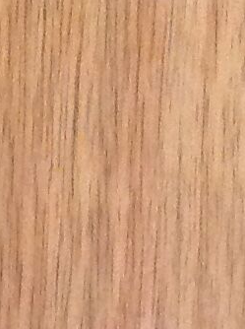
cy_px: -207
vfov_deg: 7.2
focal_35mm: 272
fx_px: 2577
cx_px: 334
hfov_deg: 5.4
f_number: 2.4
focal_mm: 4.28
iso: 400
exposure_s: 1/15
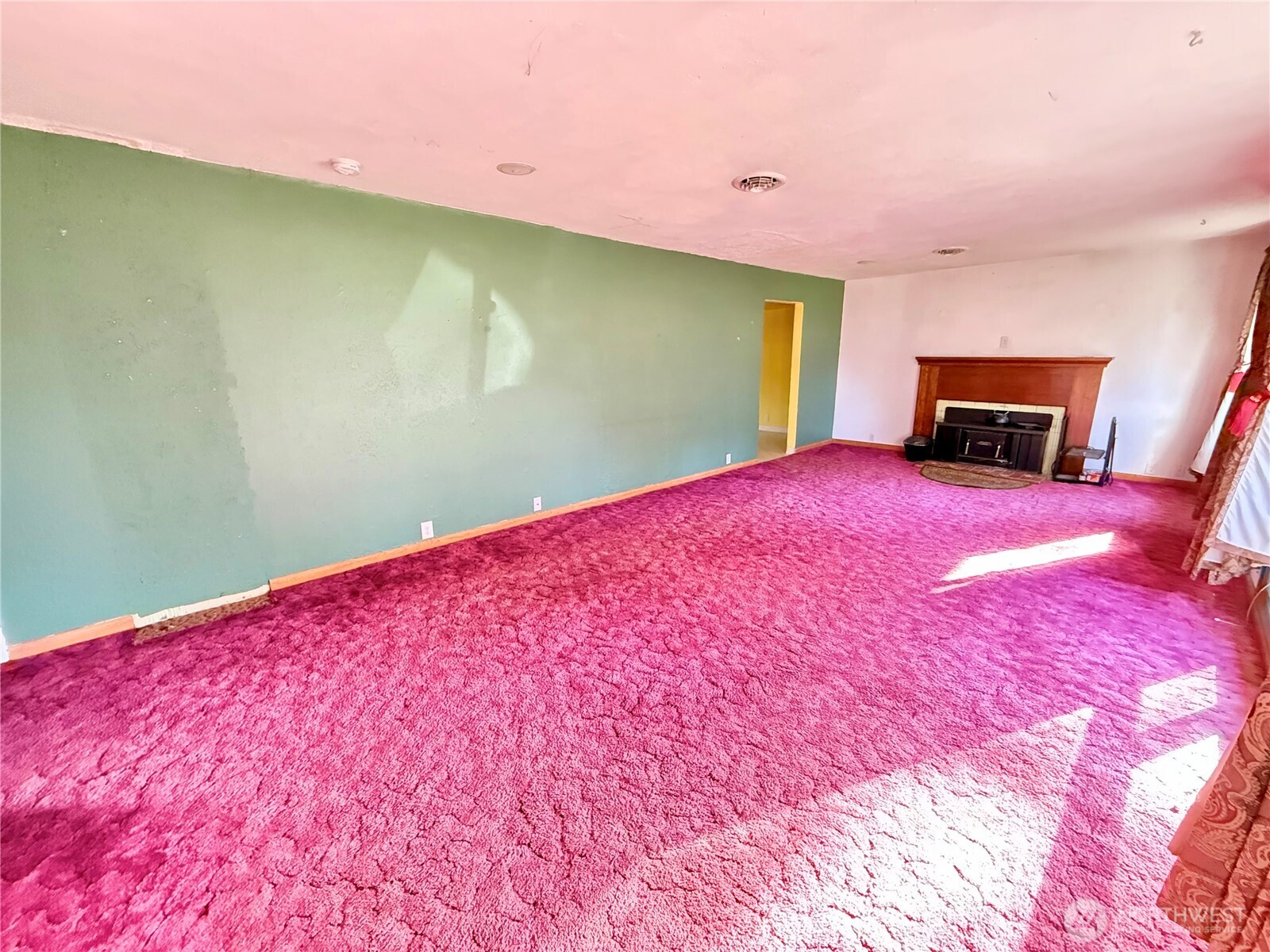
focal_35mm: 14
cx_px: 635
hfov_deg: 102.1
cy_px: 476
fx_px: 514
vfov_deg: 85.7
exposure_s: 1/60
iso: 1250
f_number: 2.2
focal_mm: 2.22
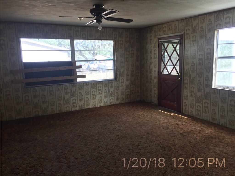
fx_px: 197
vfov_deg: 48.2
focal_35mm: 29
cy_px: 88
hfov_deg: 61.7
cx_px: 118
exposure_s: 1/60
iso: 32
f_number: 2.2
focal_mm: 4.15
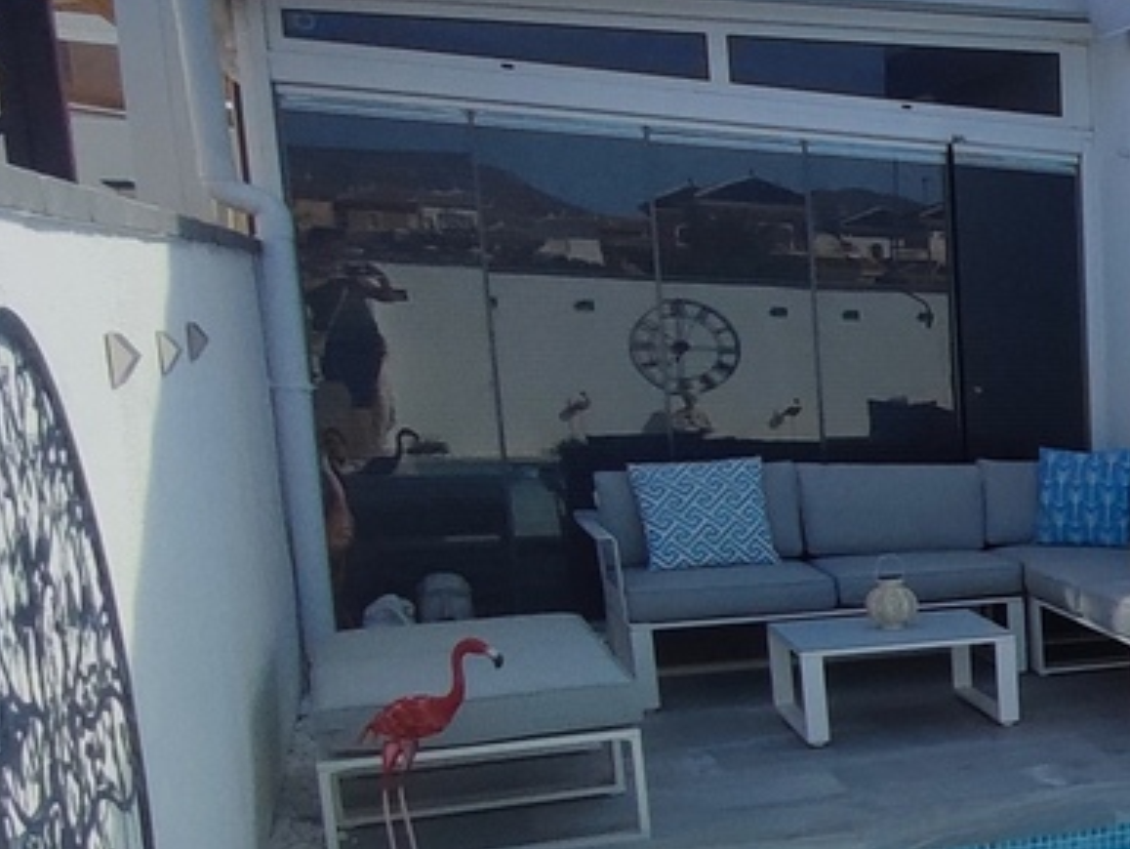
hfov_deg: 25.1
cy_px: 665
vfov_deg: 27.1
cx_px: 1786
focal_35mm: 53
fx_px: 1731
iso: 50
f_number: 2.2
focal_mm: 1.65
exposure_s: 1/3502
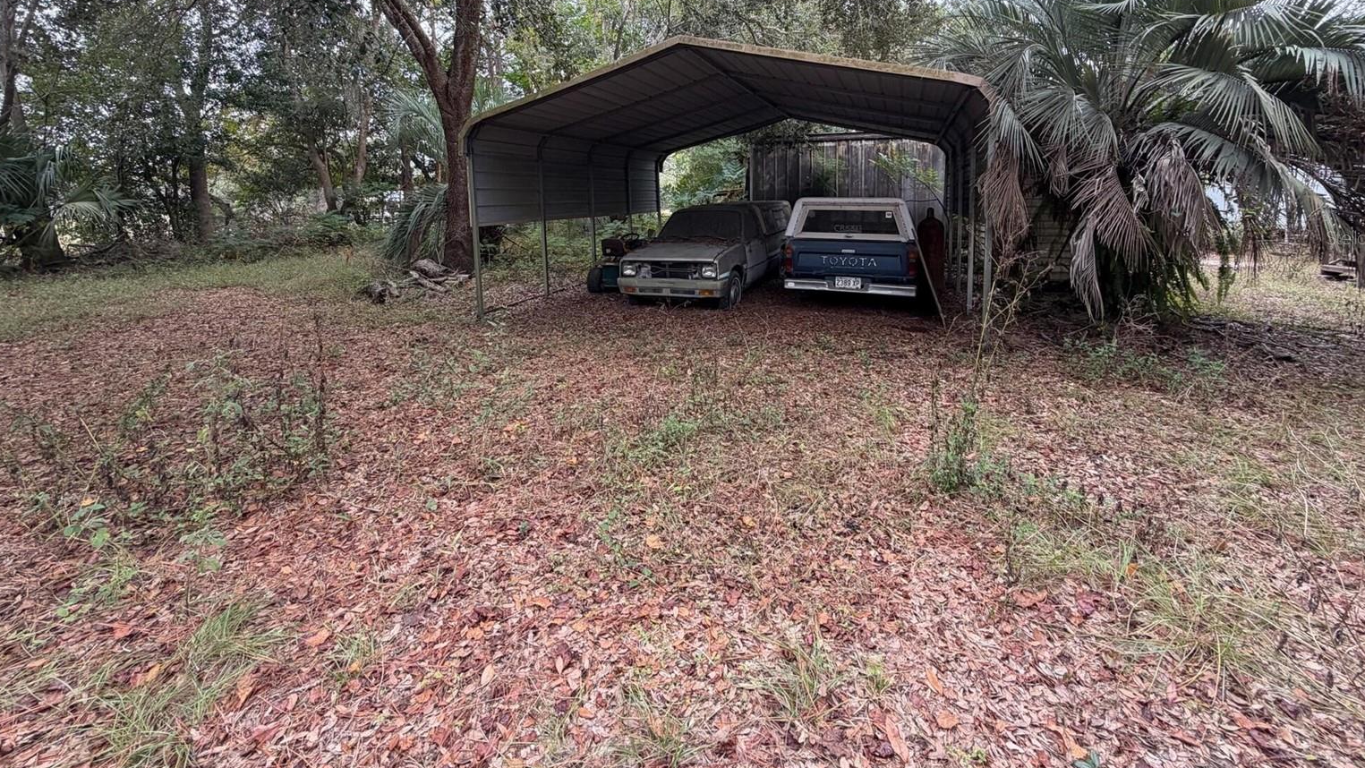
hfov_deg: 99.4
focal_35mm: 16
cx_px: 695
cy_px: 237
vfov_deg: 64.8
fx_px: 579
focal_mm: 2.22
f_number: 2.2
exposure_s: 1/121
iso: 80
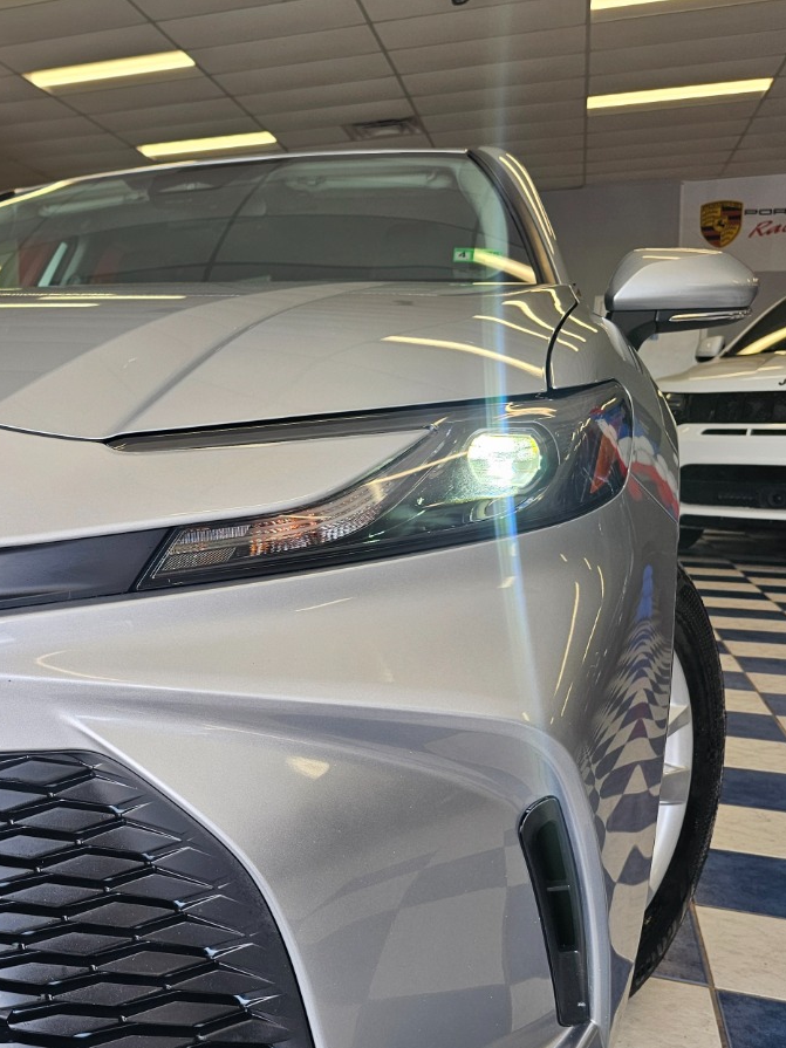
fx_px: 1120
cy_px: 593
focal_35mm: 37
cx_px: 25
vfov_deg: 50.0
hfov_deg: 35.5
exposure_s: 1/120
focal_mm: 6.3
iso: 20
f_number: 1.7
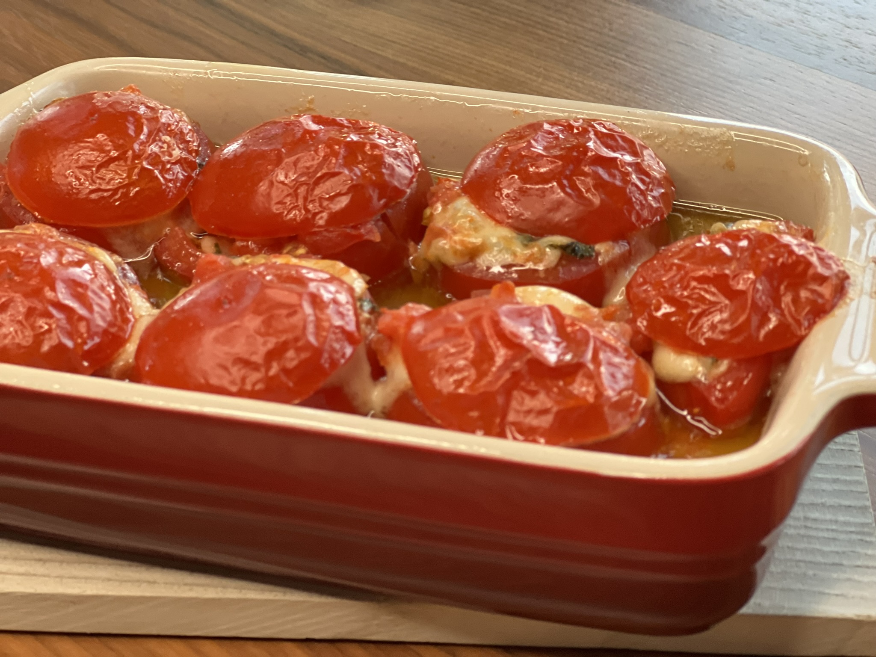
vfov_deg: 19.1
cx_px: 438
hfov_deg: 25.3
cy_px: 328
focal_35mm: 77
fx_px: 1949
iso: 250
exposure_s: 1/102
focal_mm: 9
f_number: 2.8
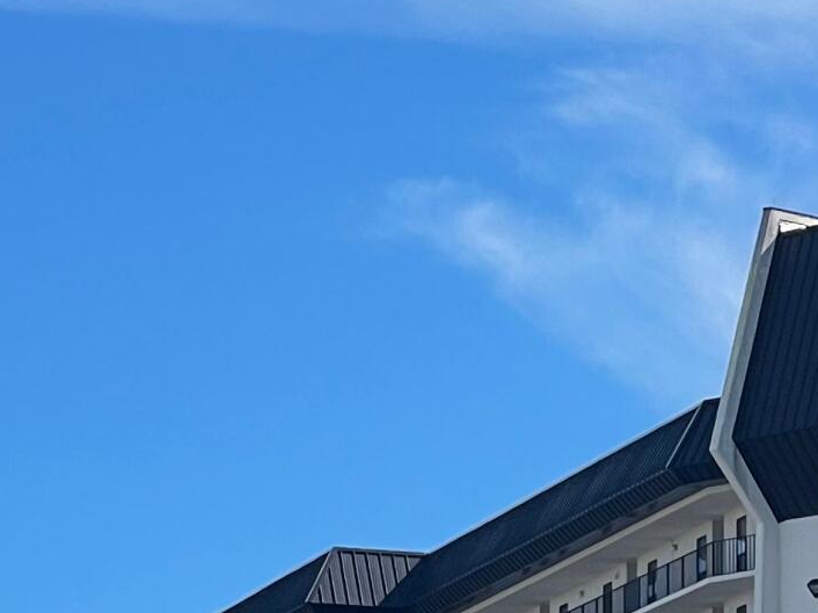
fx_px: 6425
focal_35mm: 272
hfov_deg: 7.3
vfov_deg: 5.4
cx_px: 843
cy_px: 1046
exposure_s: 1/1429
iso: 20
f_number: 2.2
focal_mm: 7.5
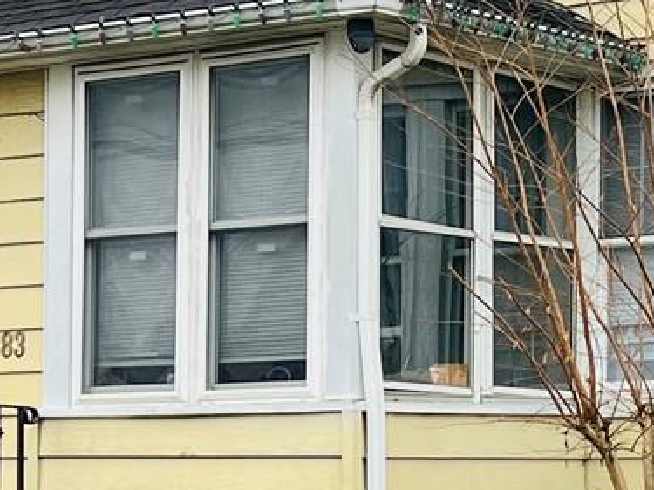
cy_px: 474
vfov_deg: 10.4
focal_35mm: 142
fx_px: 2682
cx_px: 356
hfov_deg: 13.9
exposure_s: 1/621
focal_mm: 5.7
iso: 50
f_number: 1.5
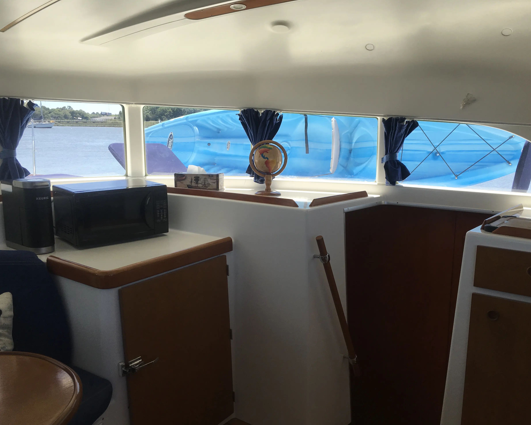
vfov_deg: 47.1
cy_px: 218
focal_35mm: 31
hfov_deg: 57.1
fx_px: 487
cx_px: 281
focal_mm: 4.15
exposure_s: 1/601
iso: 25
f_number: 2.2
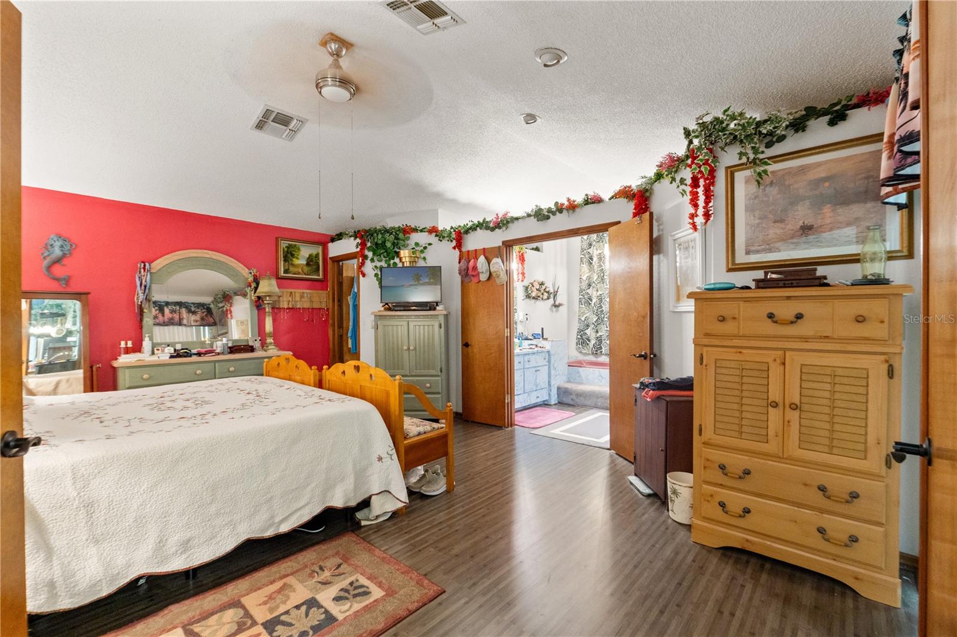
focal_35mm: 15
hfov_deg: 100.4
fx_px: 399
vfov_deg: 77.3
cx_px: 478
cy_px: 318
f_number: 7.1
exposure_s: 1/2
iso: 400
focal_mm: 10
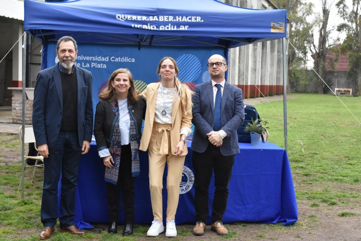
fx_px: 602
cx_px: 180
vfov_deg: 22.6
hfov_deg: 33.4
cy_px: 120
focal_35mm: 60
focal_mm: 40
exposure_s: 1/320
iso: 2000
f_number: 9
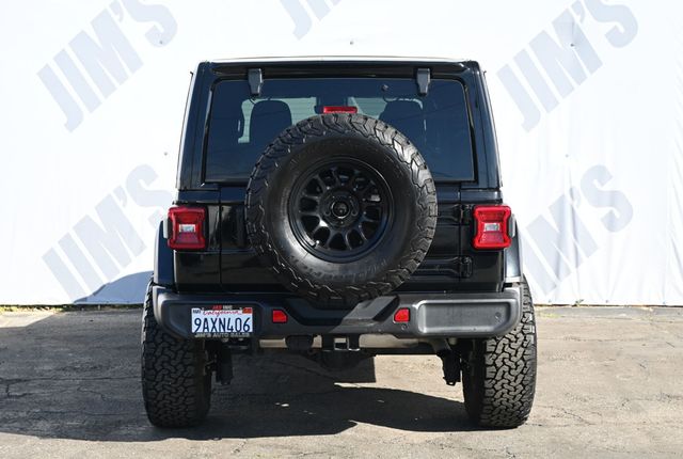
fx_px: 1170
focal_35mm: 62
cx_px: 342
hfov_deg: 32.6
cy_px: 230
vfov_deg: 22.2
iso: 360
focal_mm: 41
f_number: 5.6
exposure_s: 1/250
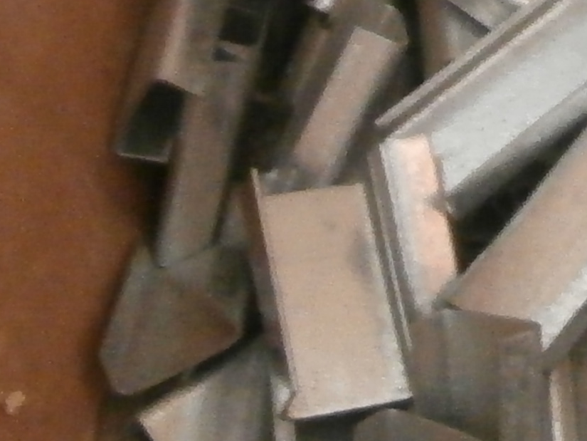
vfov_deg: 10.6
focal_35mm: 134
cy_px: -266
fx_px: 2273
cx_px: 1086
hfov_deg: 13.2
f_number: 3
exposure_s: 1/6
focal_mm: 4.2
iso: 400
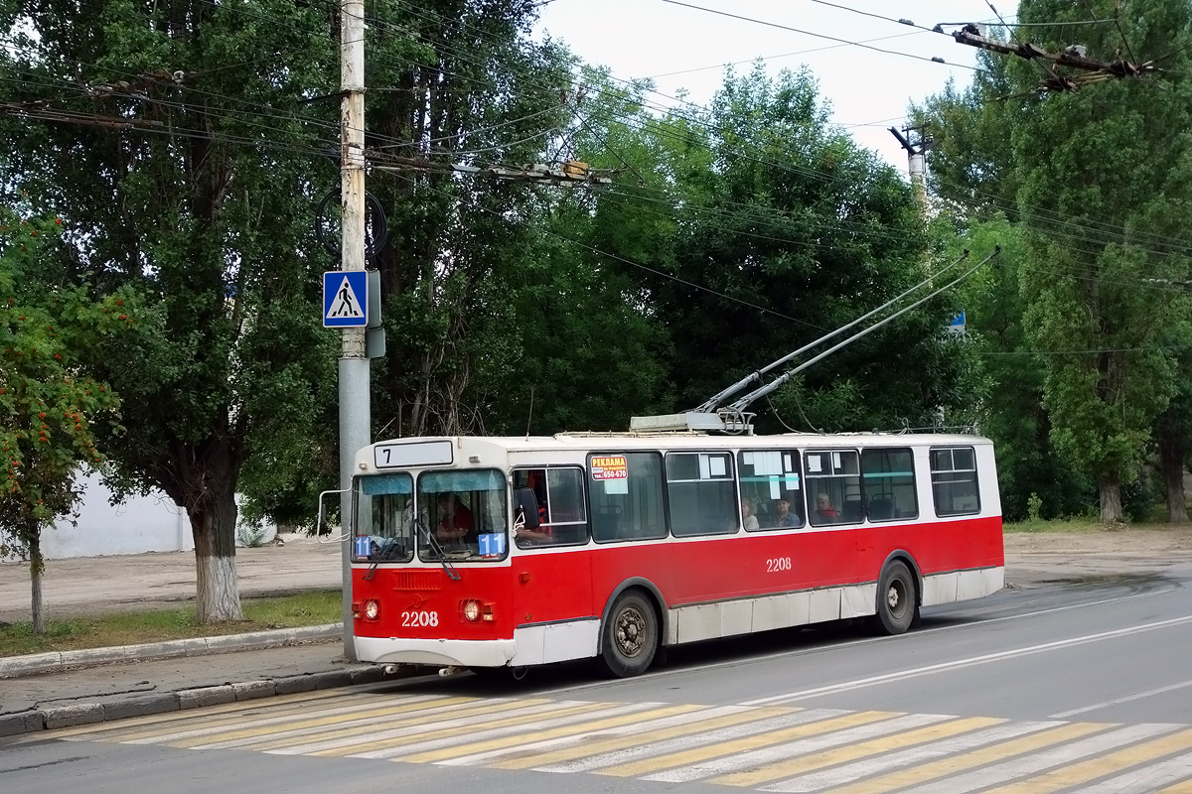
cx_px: 596
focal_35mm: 50
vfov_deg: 27.0
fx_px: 1655
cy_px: 397
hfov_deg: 39.6
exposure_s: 1/500
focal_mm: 18.45
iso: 160
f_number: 3.2
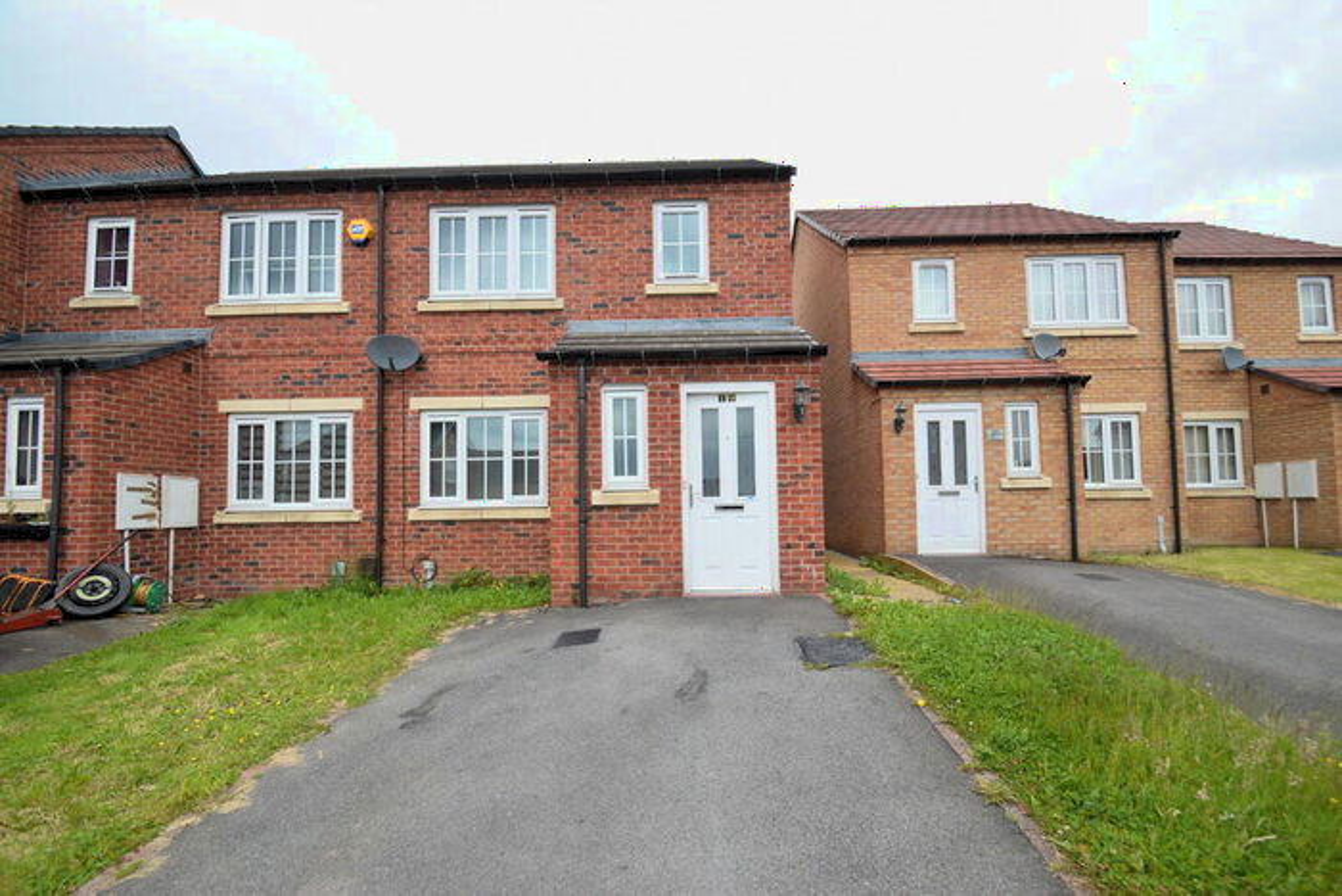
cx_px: 671
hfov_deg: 100.4
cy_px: 448
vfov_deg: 77.4
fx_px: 559
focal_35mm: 15
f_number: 8
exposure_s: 1/250
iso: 250
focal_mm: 10
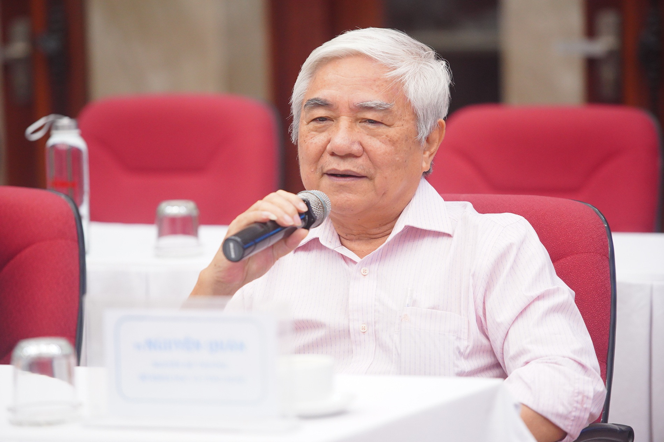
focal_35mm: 200
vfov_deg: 6.9
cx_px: 332
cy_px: 221
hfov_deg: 10.3
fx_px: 3685
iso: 3200
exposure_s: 1/250
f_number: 3.5
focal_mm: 200
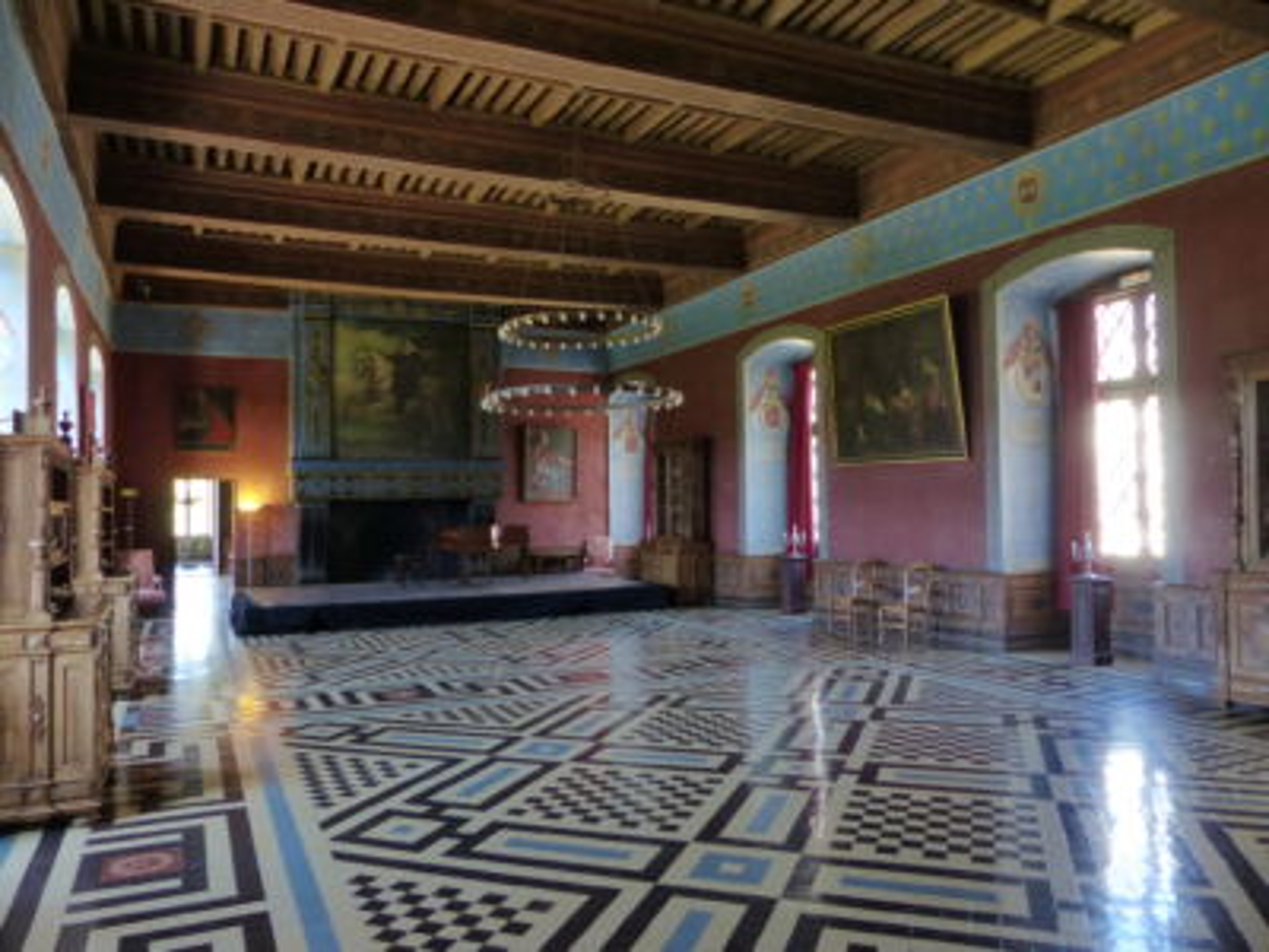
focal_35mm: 25
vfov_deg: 54.9
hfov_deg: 69.4
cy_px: 476
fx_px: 916
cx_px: 634
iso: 400
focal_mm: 4.5
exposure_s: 1/40
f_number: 2.8
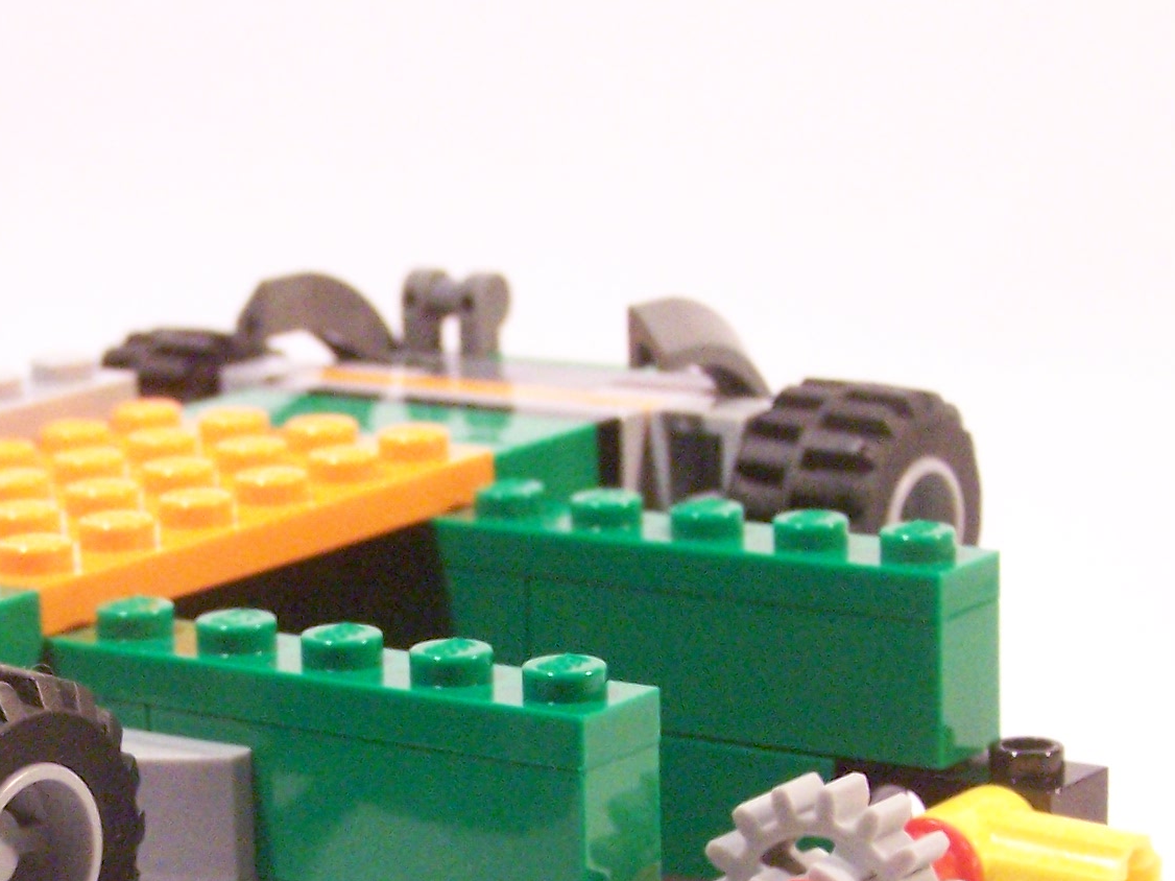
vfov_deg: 10.9
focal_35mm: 135
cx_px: 194
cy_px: 889
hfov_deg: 14.5
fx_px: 4581
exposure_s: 1/45
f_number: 3.1
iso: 400
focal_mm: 9.8
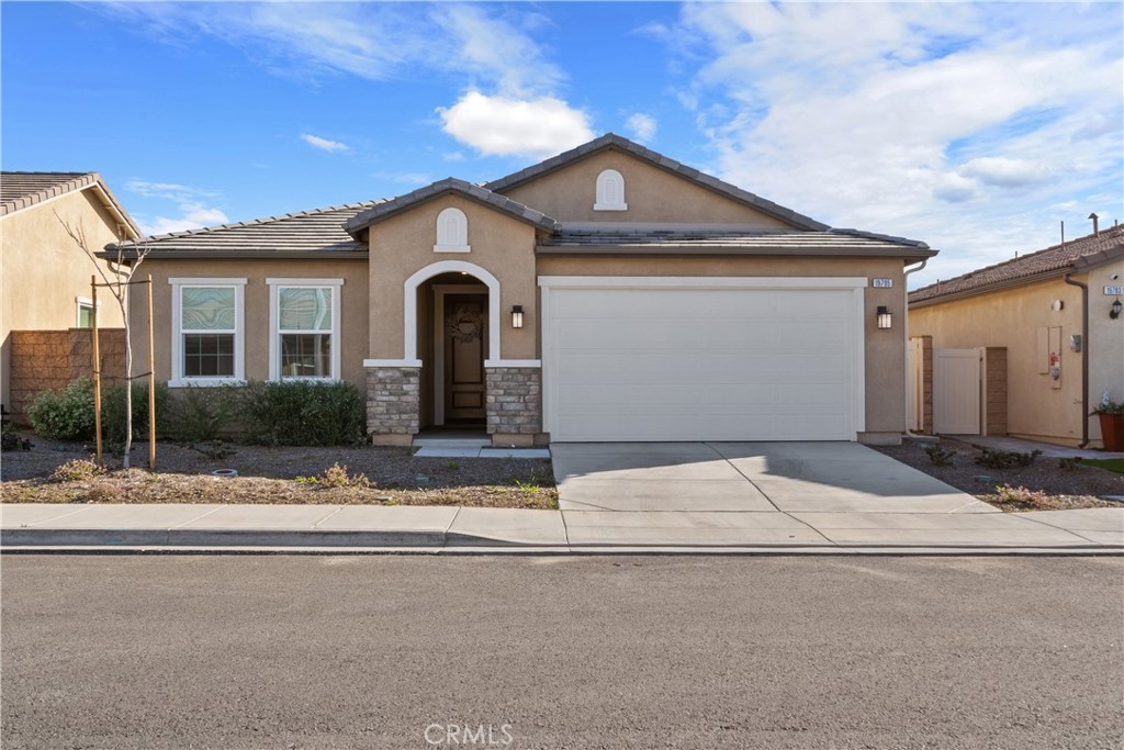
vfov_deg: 37.9
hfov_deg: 54.4
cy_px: 375
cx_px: 562
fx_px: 1093
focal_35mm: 35
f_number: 22
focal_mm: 35
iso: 100
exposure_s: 1/10
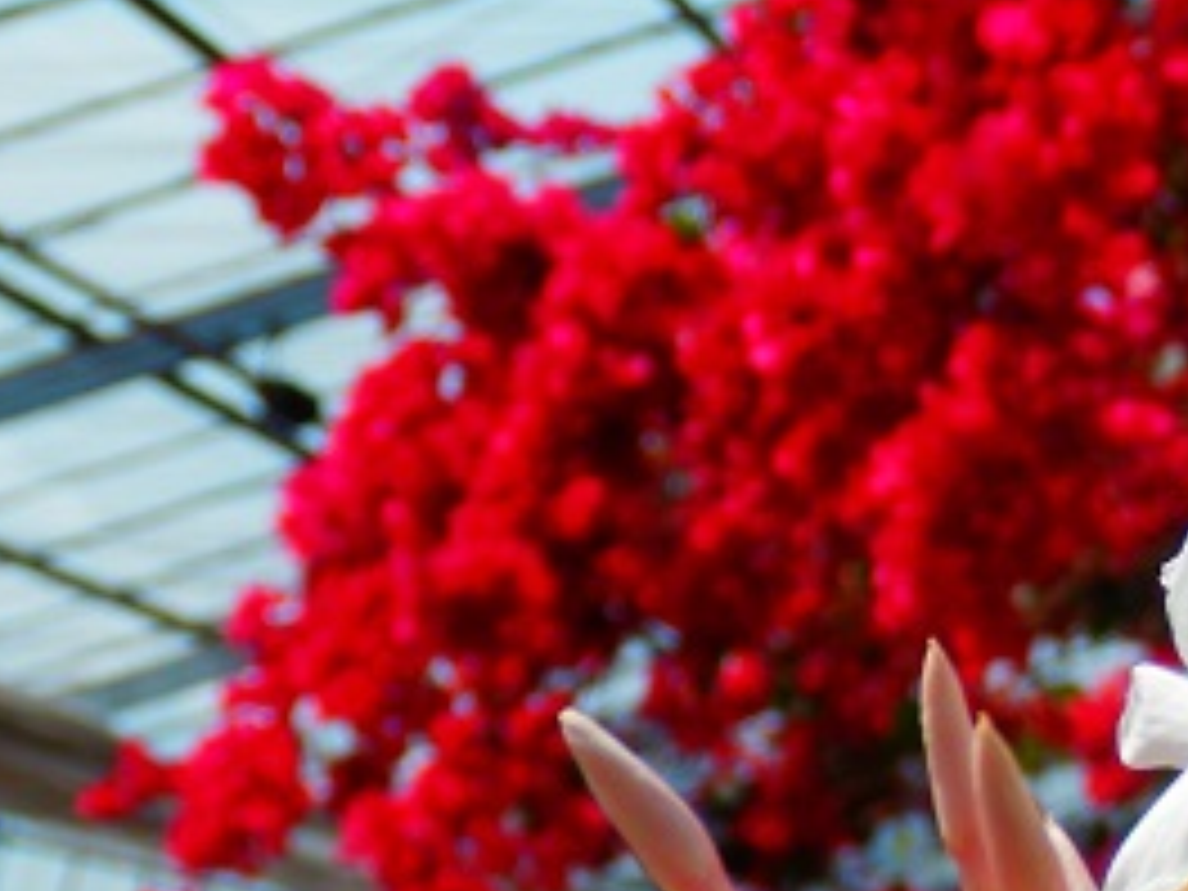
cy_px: 446
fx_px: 4393
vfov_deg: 11.6
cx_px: 1557
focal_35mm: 128
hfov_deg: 14.7
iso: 80
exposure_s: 1/160
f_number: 10.8
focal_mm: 8
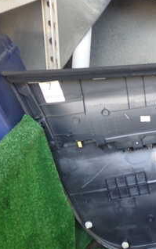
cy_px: 128
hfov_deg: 19.1
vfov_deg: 34.0
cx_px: 230
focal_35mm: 60
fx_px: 408
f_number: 2.3
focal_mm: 5.4
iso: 200
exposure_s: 1/40
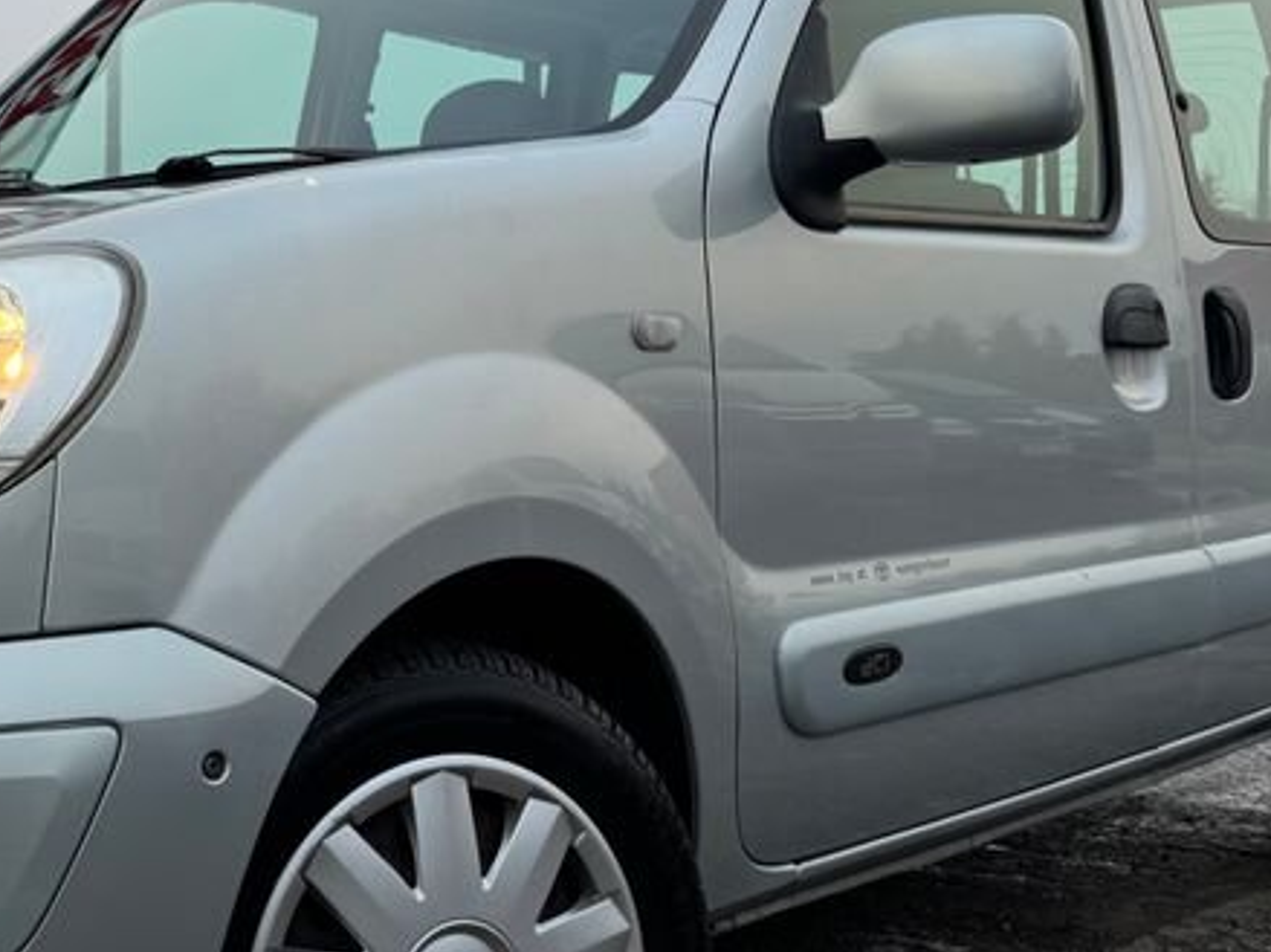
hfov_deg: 33.0
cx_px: 185
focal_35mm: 56
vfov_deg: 25.8
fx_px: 2056
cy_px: 260
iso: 80
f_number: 1.78
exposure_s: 1/553
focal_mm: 6.76
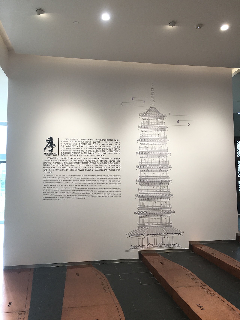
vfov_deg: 61.7
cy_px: 160
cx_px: 120
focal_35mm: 29
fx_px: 268
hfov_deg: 48.2
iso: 25
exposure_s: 1/50
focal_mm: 4.15
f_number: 2.2
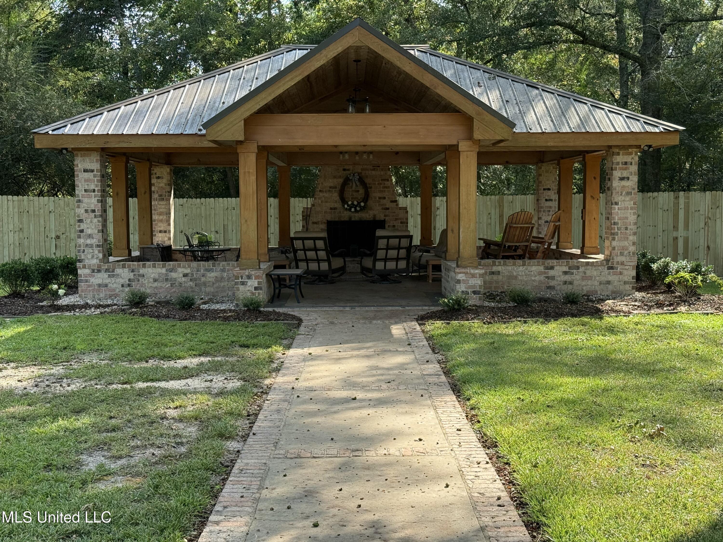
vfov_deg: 30.3
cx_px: 362
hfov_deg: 39.7
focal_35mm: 48
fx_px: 1003
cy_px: 271
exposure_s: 1/657
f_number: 1.78
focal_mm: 6.76
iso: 80
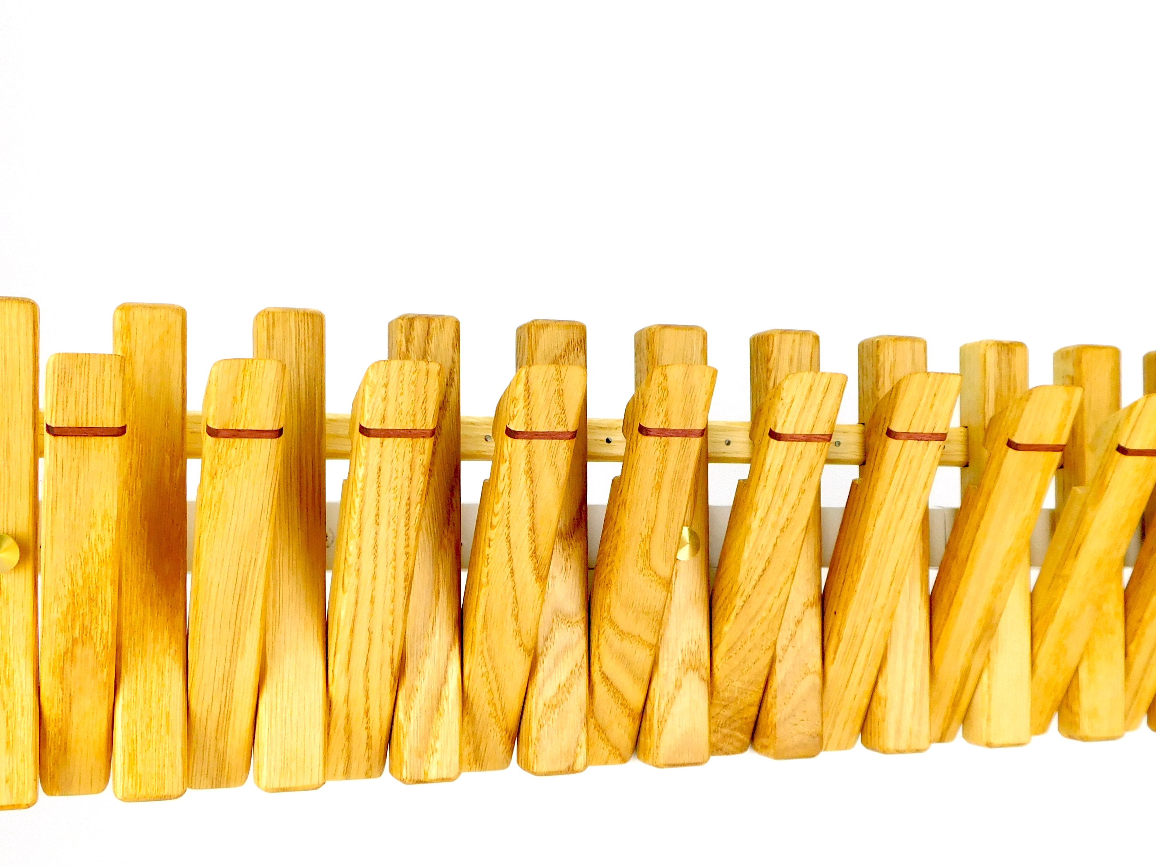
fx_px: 1570
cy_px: 481
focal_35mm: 47
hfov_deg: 40.4
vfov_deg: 30.9
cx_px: 600
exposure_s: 1/320
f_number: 3.2
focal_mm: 5.3
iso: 125
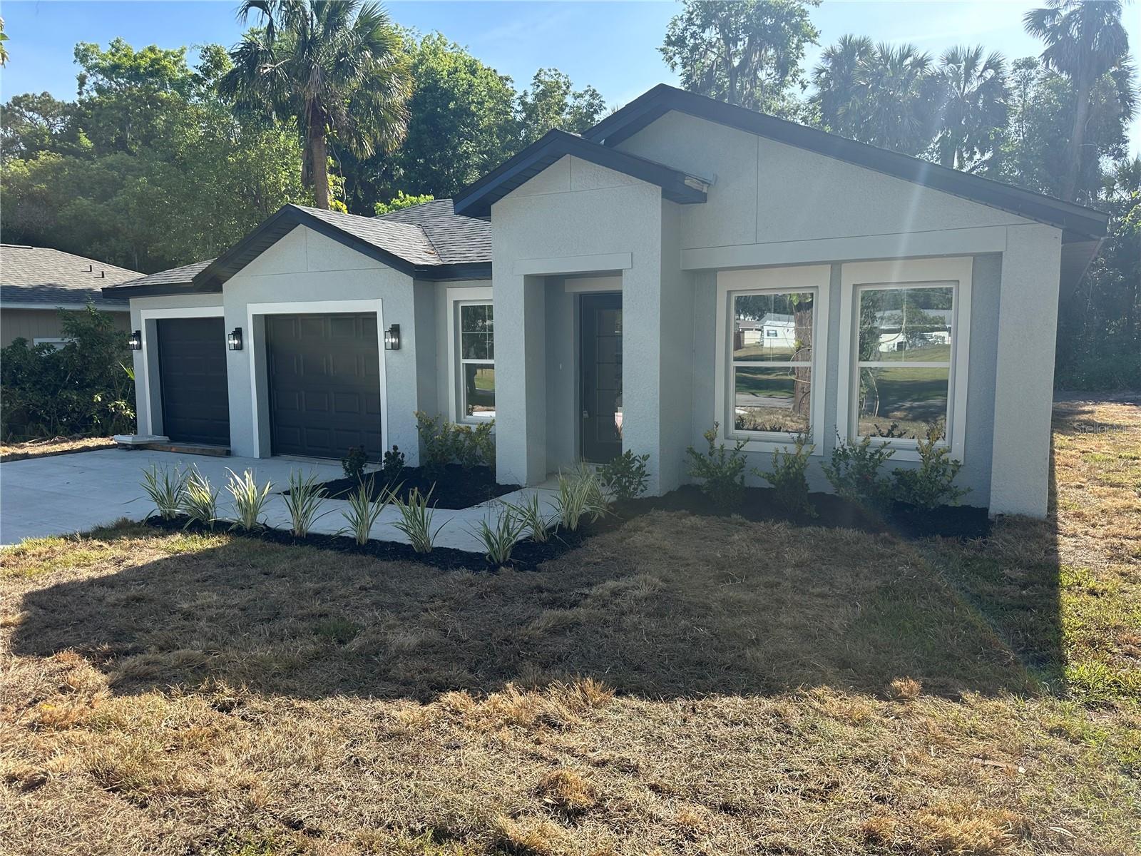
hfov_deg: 71.6
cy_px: 428
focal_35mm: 24
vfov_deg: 56.8
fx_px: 791
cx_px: 570
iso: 80
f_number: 1.78
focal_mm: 6.86
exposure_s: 1/1473
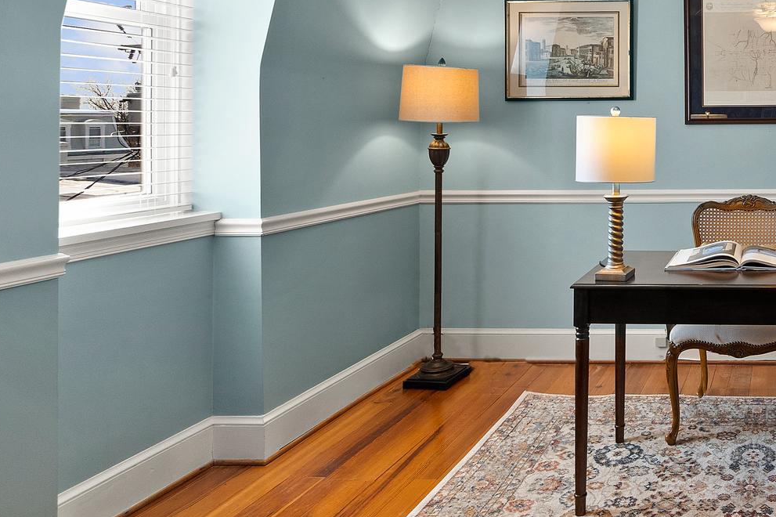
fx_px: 668
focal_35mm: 31
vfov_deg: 41.0
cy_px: 126
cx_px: 778
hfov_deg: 49.2
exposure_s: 1/2.5
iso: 500
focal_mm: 10
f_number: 8
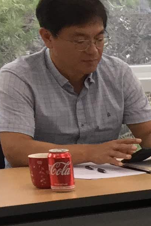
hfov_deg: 5.5
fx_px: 1253
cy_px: 375
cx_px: 703
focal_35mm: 199
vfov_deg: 9.9
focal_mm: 4.15
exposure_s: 1/120
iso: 40
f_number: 2.2
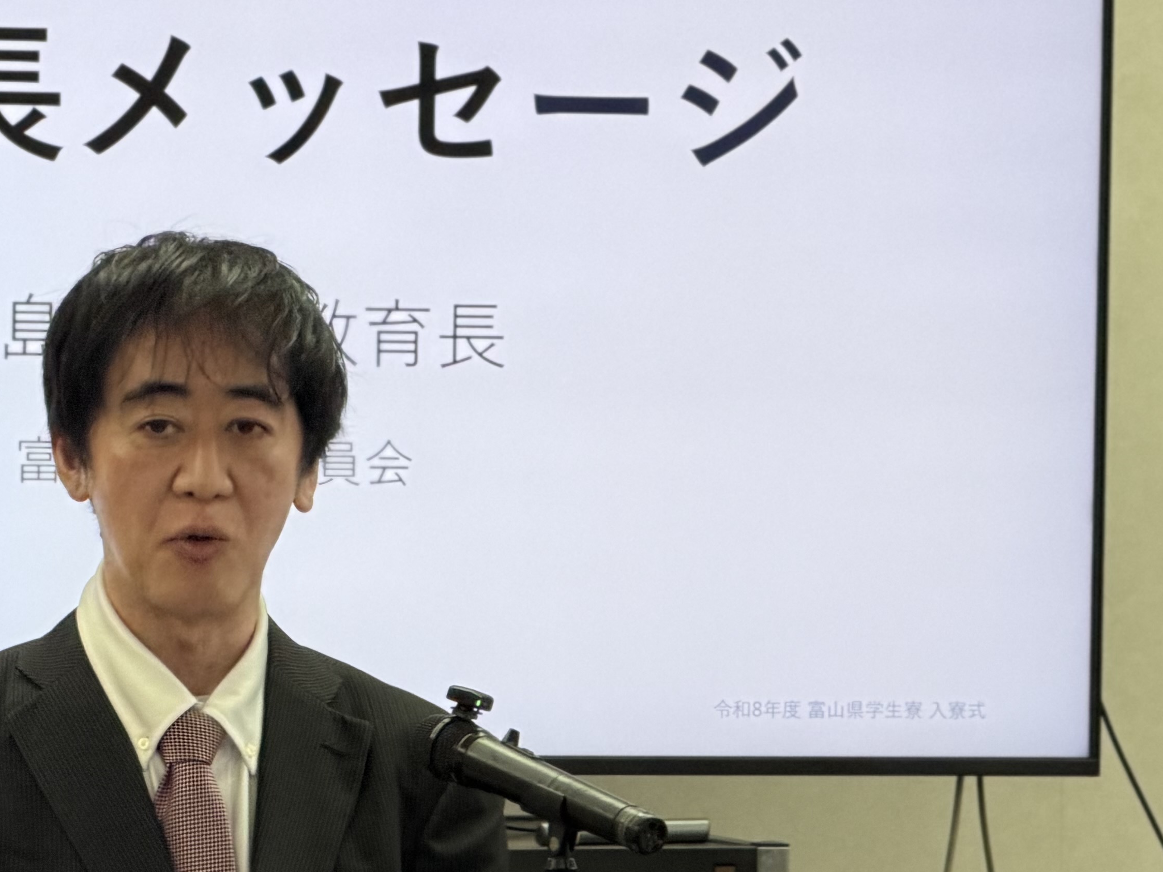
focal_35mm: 254
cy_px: 553
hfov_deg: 7.8
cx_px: 329
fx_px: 8534
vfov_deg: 5.9
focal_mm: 16.89
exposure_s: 1/100
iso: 160
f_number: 2.8
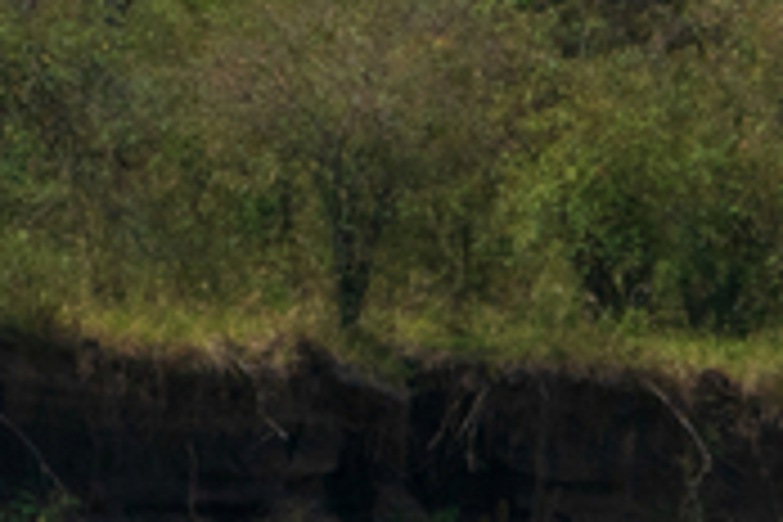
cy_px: 1130
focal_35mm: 1312
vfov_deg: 1.0
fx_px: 28534
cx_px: 2452
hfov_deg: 1.6
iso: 500
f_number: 32
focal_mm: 200
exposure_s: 1/200
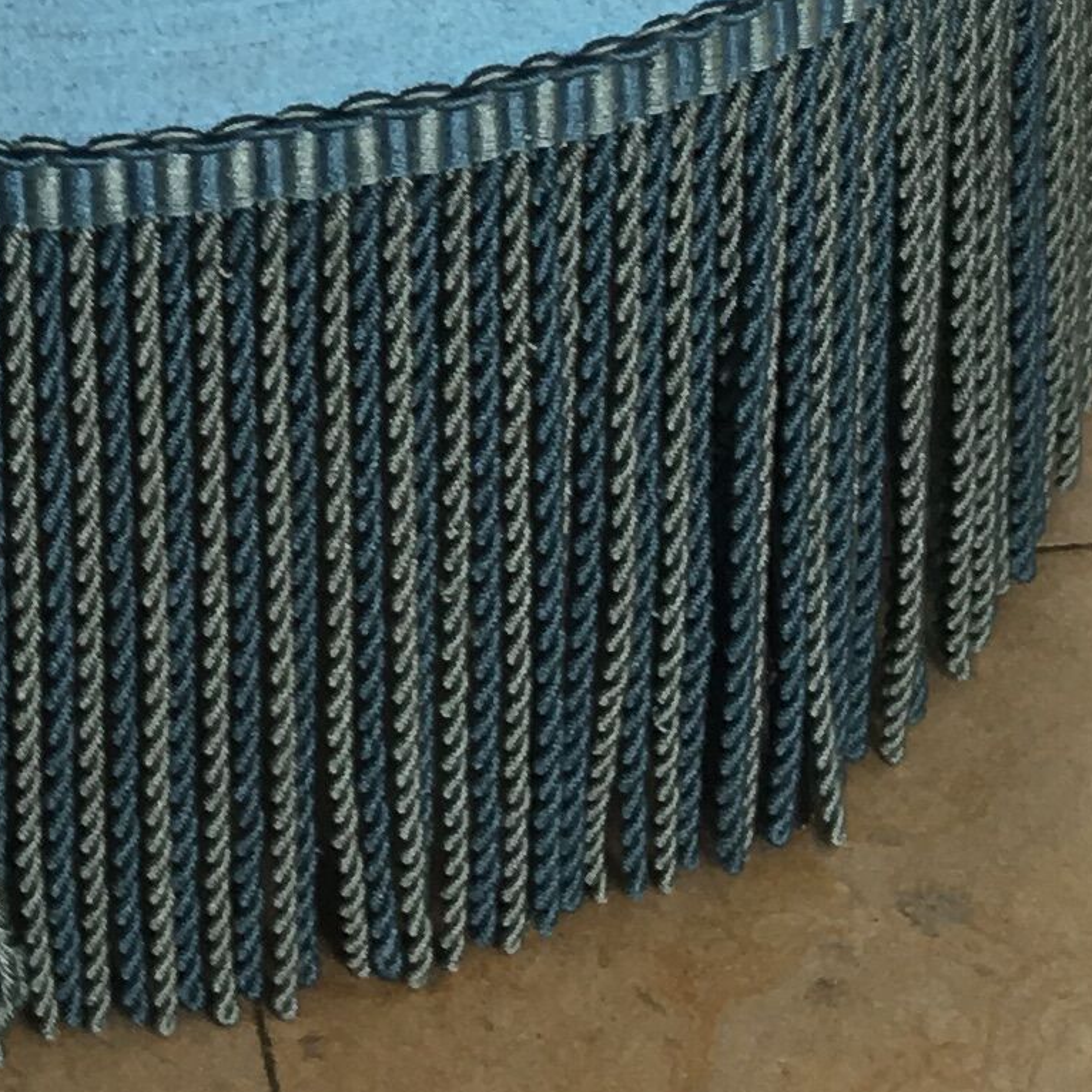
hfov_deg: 12.5
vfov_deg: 11.6
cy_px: -1099
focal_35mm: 135
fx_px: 4818
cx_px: -395
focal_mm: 4.15
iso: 25
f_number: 2.2
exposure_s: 1/104
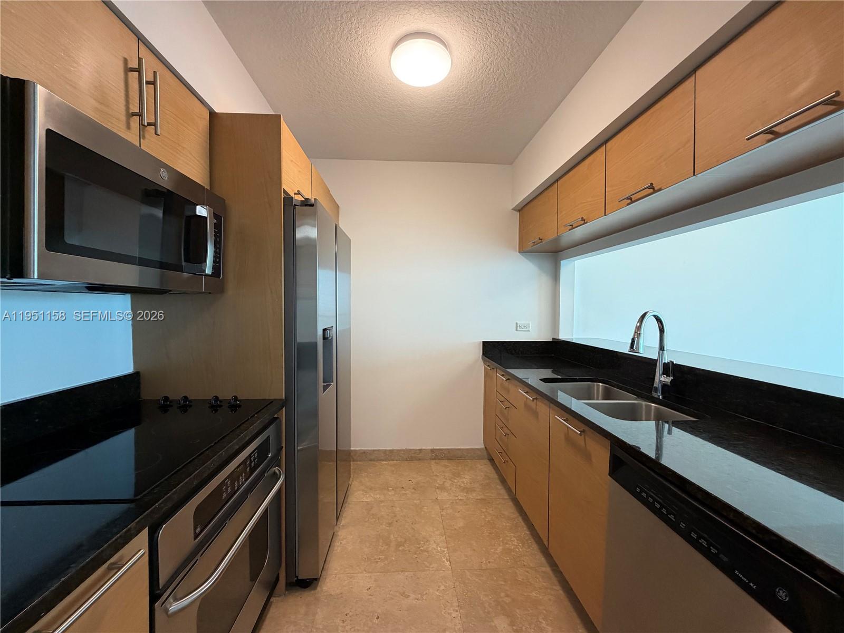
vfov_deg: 85.7
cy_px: 316
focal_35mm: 14
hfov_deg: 102.1
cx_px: 422
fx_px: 341
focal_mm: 2.22
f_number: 2.2
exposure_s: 1/120
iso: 320
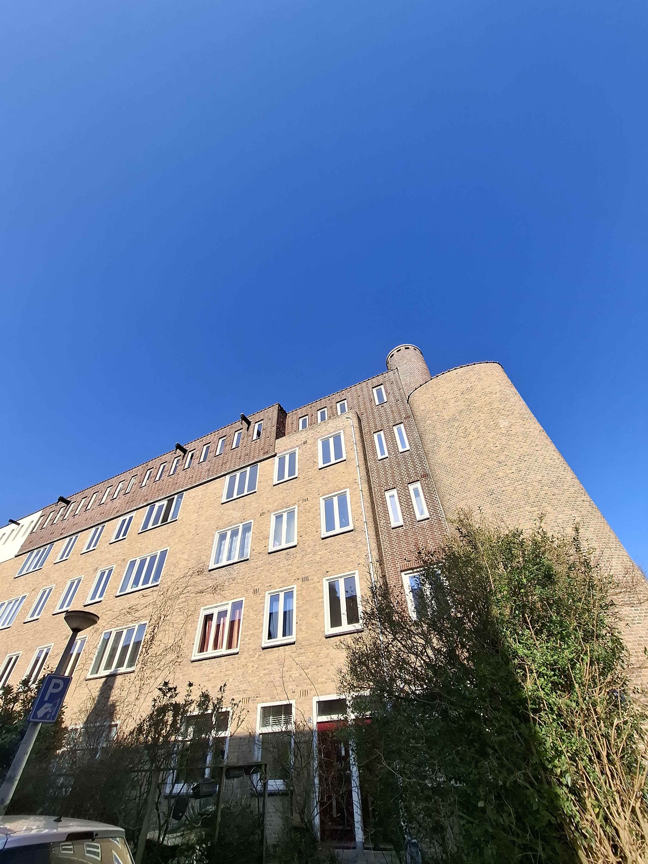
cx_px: 324
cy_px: 432
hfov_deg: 89.9
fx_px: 324
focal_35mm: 13
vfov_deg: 106.2
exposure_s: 1/821
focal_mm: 1.74
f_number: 2.2
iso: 40
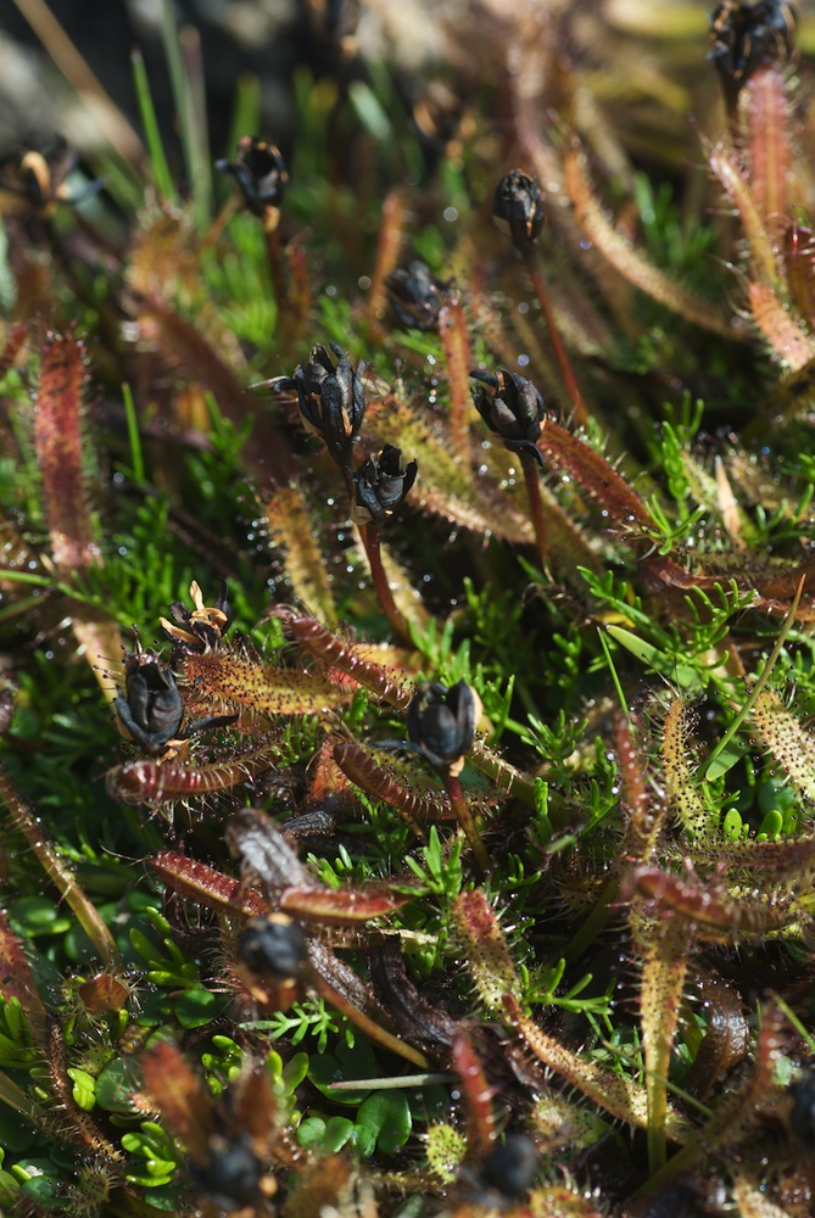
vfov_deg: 15.2
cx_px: 408
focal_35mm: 135
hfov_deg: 10.2
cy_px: 609
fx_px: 4573
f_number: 11
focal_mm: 90
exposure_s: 1/100
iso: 200
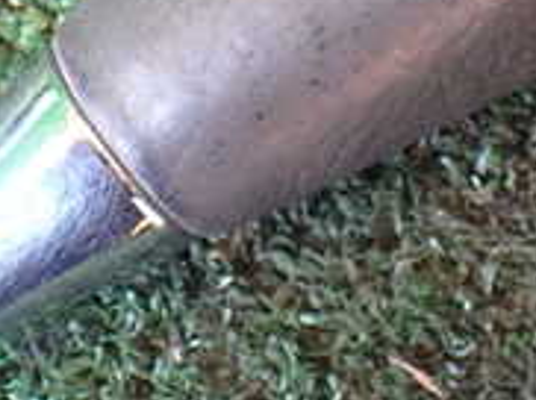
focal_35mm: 99
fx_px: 1531
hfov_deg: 19.8
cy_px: -159
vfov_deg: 14.1
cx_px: 312
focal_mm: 5.4
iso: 1250
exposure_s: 1/30
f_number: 2.3
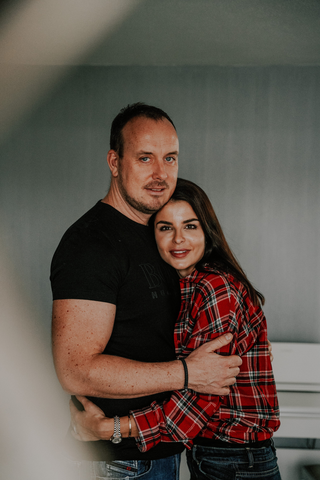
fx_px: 794
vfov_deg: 33.6
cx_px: 160
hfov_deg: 22.8
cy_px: 240
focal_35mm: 60
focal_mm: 59.6
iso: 4000
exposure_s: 1/250
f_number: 3.2
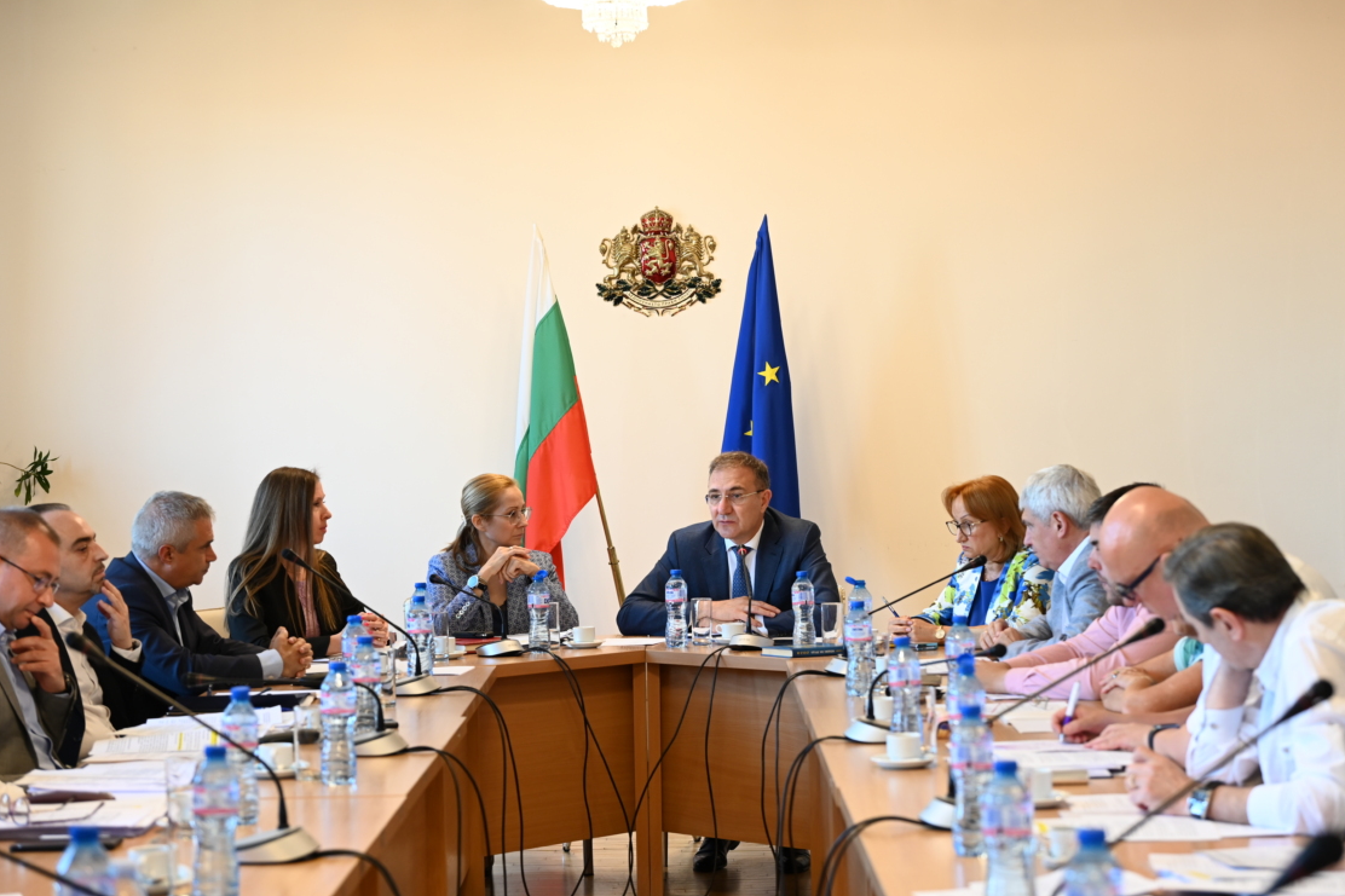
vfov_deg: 19.7
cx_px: 705
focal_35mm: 69
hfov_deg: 29.2
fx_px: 2577
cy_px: 455
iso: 560
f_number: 4
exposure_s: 1/60
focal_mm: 64
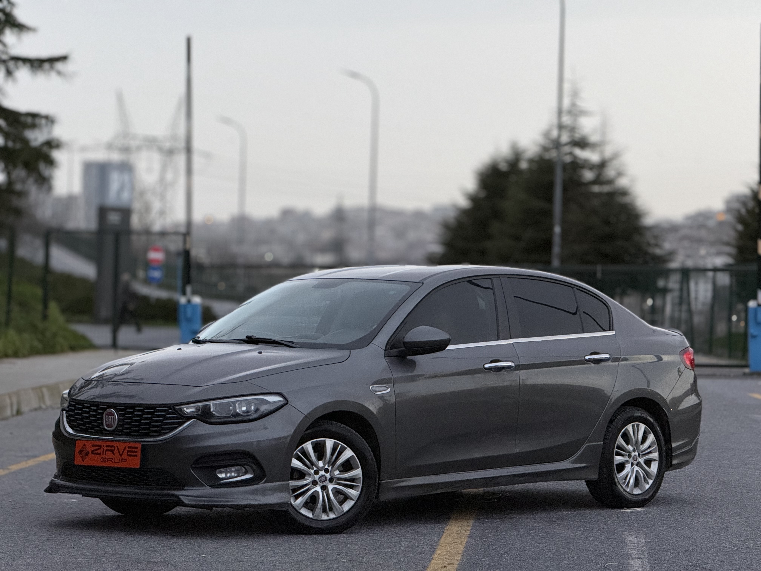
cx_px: 380
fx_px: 2638
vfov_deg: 12.3
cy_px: 286
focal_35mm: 120
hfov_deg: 16.4
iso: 500
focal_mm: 15.66
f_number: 2.8
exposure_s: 1/60
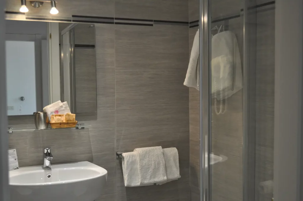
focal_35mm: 48
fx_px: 403
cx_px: 152
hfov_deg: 41.2
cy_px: 100
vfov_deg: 28.0
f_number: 4.8
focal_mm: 32
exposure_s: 1/60
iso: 800
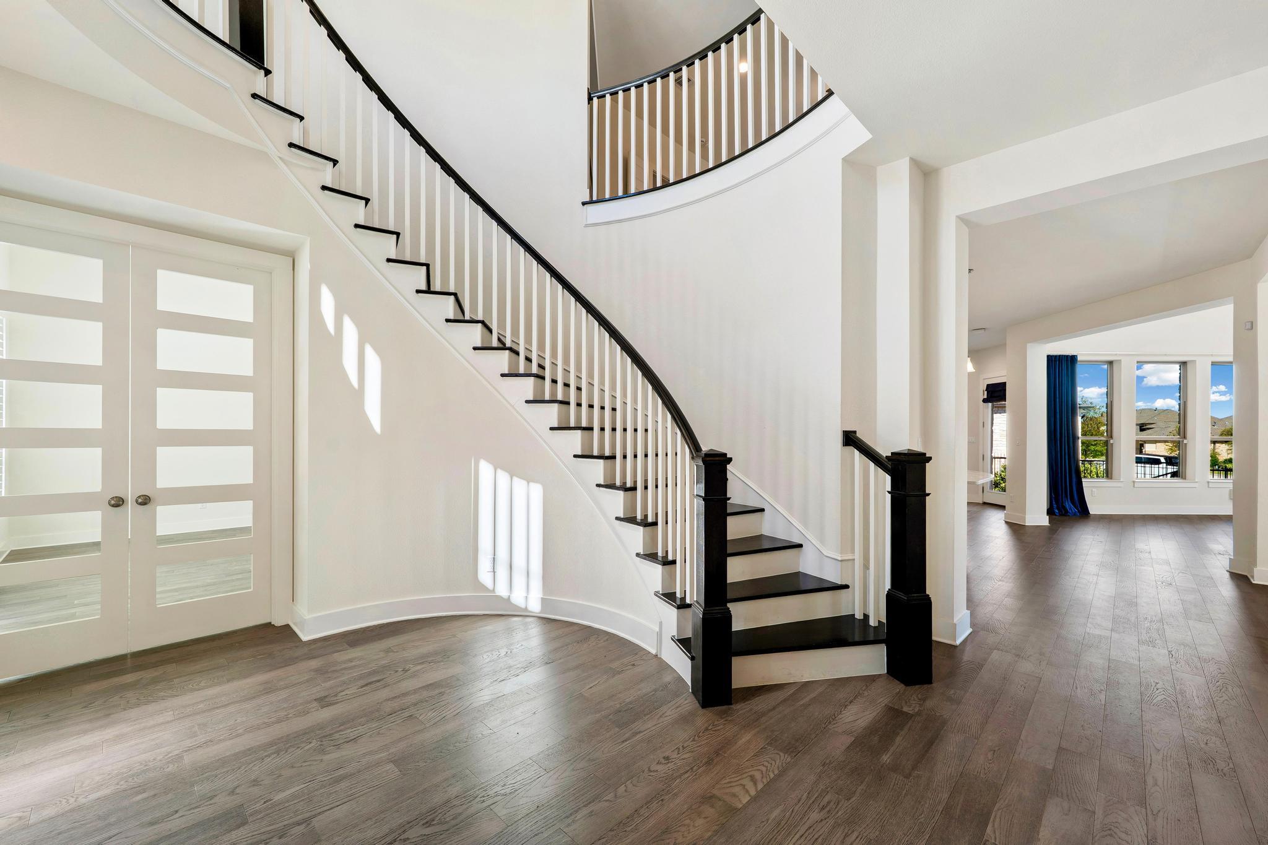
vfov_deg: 81.2
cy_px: 422
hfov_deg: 104.3
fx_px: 493
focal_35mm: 14
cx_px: 634
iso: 100
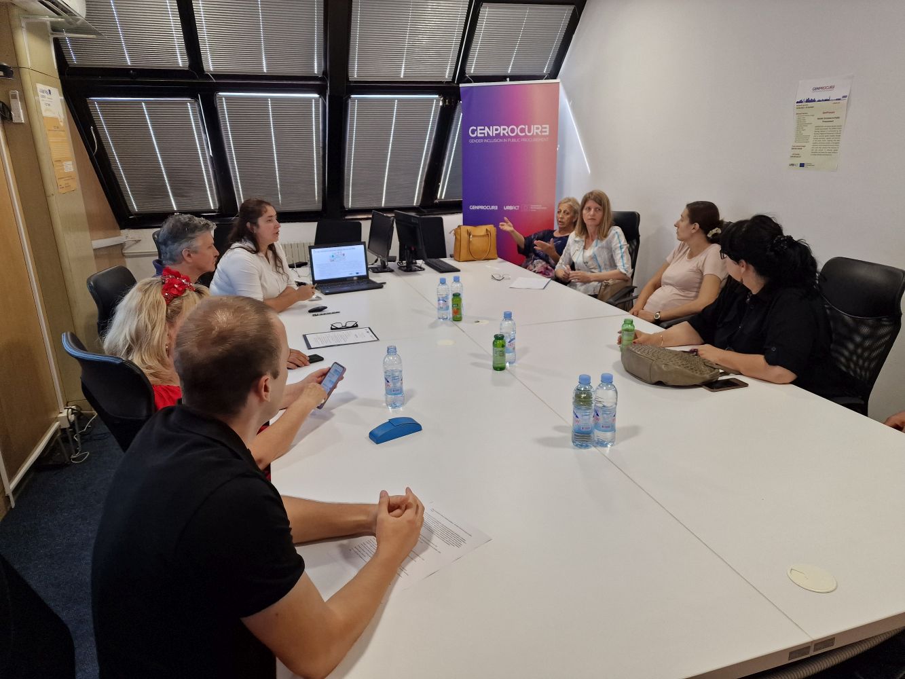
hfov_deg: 73.9
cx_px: 452
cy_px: 340
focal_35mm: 23
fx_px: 601
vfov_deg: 58.9
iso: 250
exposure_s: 1/120
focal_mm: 6.4
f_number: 1.8
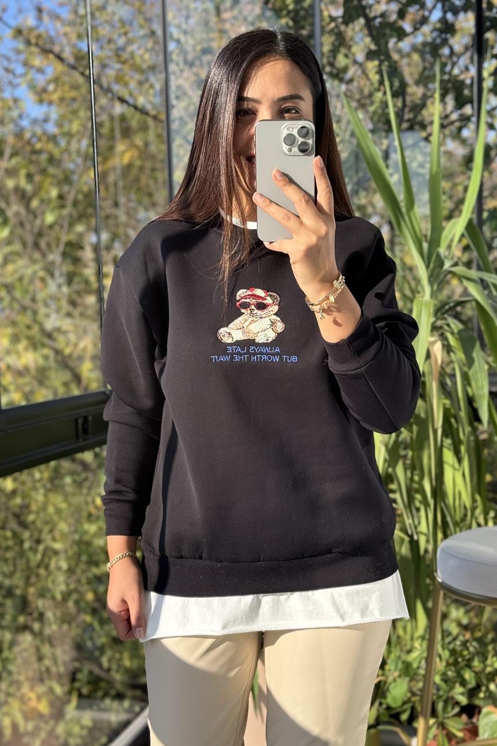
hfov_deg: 26.5
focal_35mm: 51
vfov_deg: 38.9
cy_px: 380
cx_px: 272
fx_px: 1056
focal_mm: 6.76
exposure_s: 1/495
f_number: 1.78
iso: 64
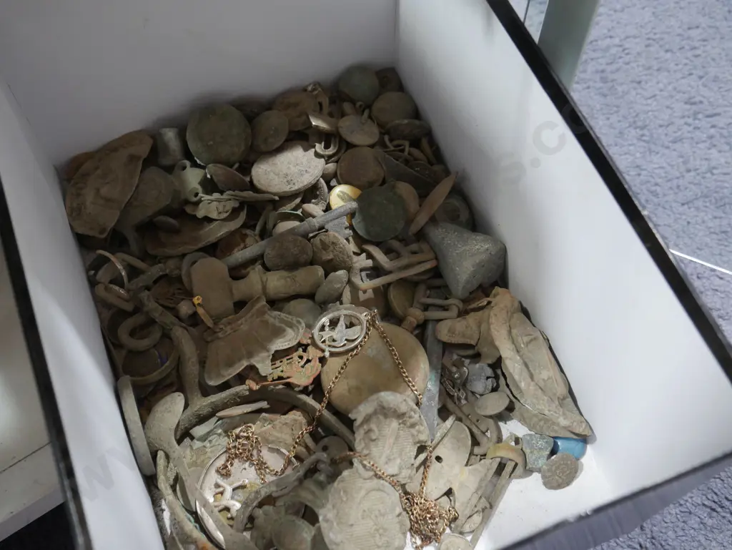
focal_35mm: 40
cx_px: 366
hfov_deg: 46.8
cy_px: 275
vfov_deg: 36.0
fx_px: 846
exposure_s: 1/60
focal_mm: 20
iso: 1250
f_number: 4.4
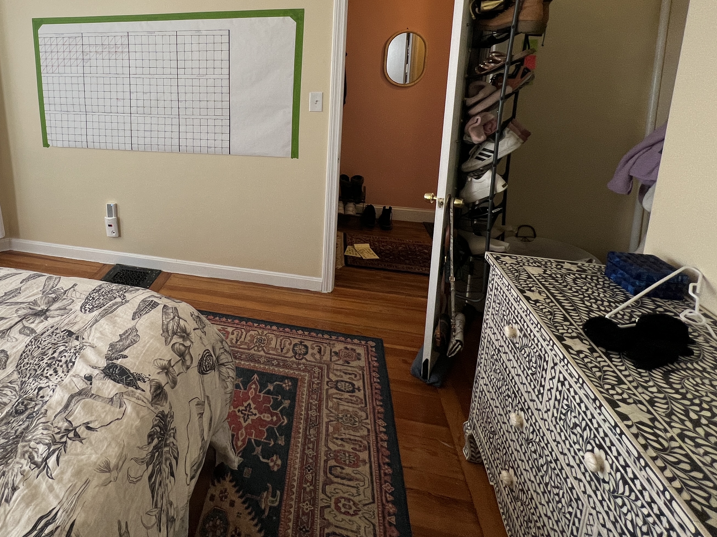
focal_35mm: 20
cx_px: 211
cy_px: 131
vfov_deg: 62.0
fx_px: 414
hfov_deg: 77.7
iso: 80
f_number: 1.8
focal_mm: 1.57
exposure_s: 1/99
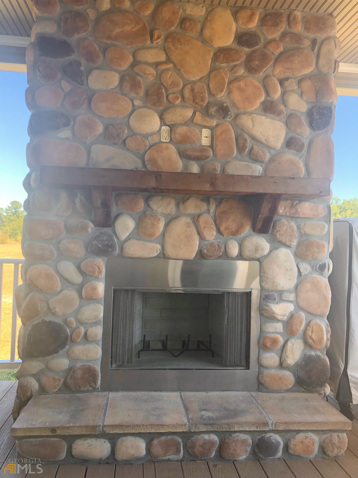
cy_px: 239
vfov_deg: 63.4
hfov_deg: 49.7
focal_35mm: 28
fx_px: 386
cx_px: 179
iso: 20
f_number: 1.8
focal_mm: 3.99
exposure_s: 1/139
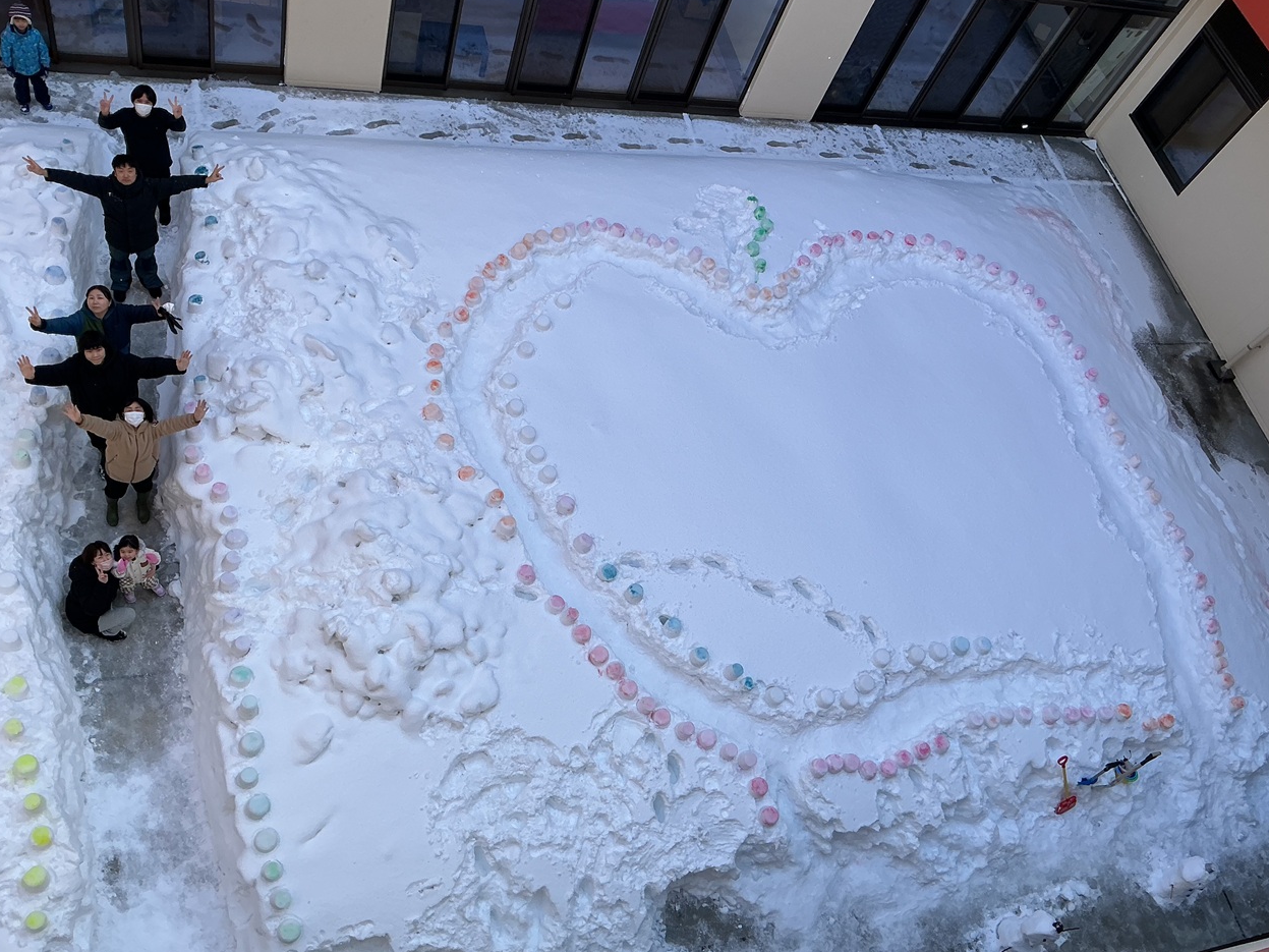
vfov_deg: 45.4
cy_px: 449
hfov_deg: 58.4
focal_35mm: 31
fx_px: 1136
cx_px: 636
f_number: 1.8
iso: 25
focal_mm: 3
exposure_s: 1/650
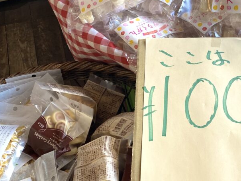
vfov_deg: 26.4
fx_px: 383
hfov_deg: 34.1
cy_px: 123
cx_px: 186
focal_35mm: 55
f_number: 1.8
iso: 40
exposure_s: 1/100
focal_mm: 4.25
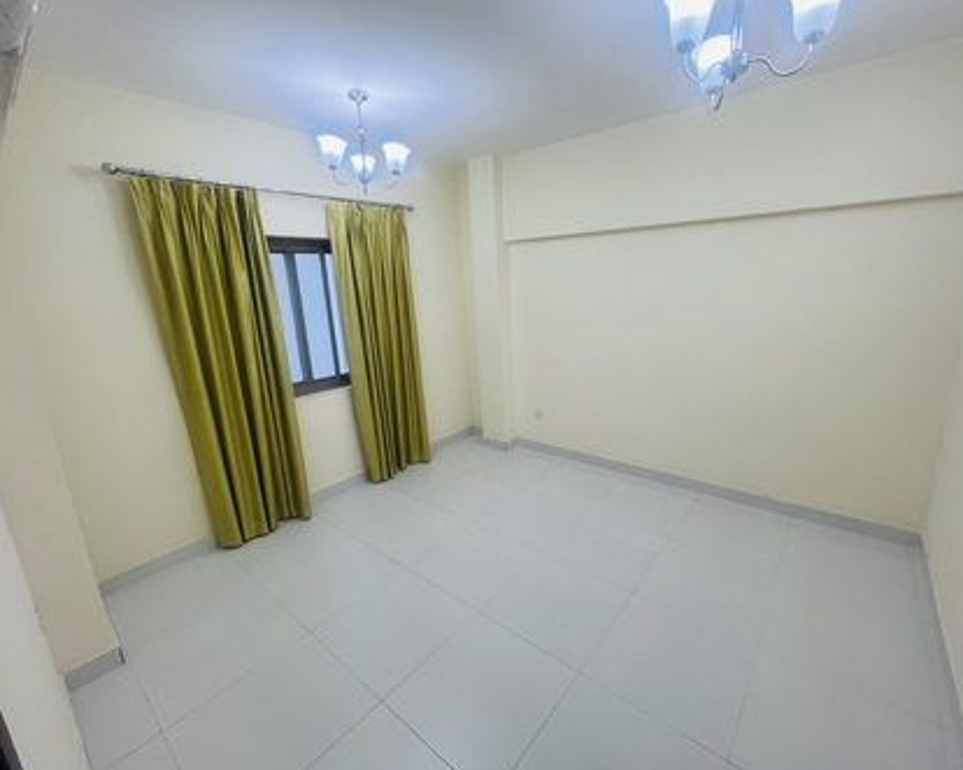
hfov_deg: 100.6
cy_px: 376
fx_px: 399
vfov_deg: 87.9
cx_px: 511
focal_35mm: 14
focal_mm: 1.57
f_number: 1.8
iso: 160
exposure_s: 1/100
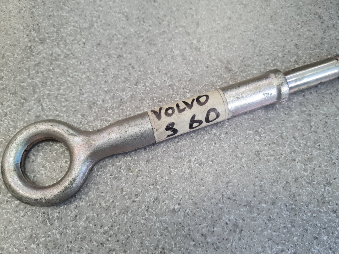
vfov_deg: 53.1
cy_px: 127
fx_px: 255
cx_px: 170
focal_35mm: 26
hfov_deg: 67.3
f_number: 1.8
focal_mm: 5.4
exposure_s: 1/100
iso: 160
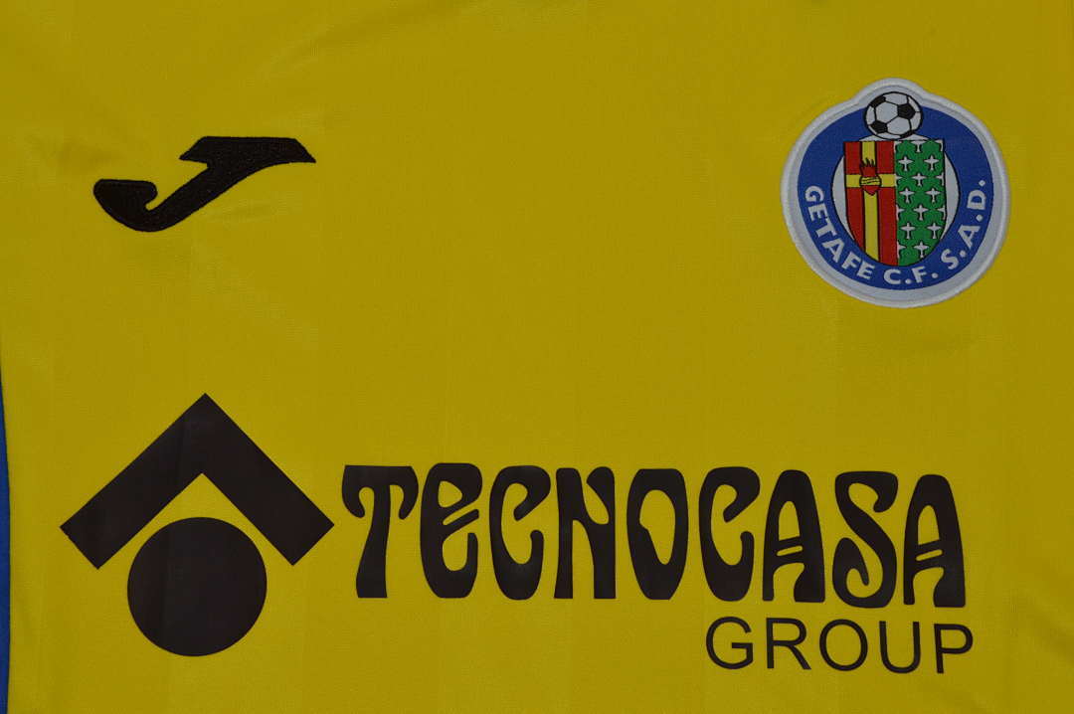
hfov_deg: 17.1
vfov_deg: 11.4
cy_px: 357
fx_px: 3577
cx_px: 537
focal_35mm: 120
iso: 400
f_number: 20
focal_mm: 80
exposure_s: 1/200
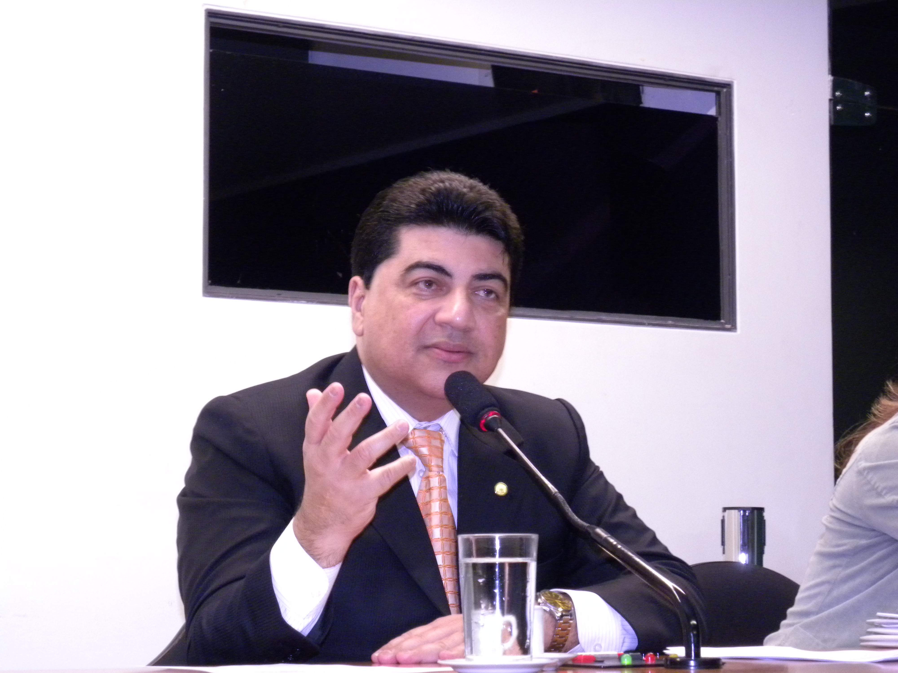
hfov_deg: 20.7
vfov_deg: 15.6
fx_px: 2464
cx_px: 449
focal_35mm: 95
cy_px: 336
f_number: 4
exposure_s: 1/37
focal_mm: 16.9
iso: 400
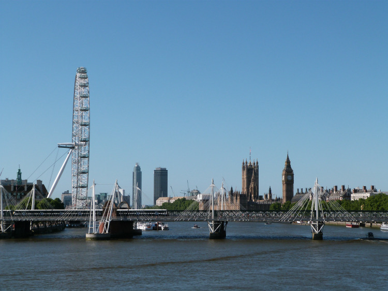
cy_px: 146
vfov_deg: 21.3
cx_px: 194
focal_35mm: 69
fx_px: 774
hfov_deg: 28.2
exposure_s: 1/640
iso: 100
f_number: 5.6
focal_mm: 12.4
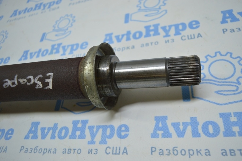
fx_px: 181
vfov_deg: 47.9
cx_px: 121
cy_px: 80
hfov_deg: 67.4
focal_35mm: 27
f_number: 3.5
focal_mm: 18
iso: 400
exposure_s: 1/100
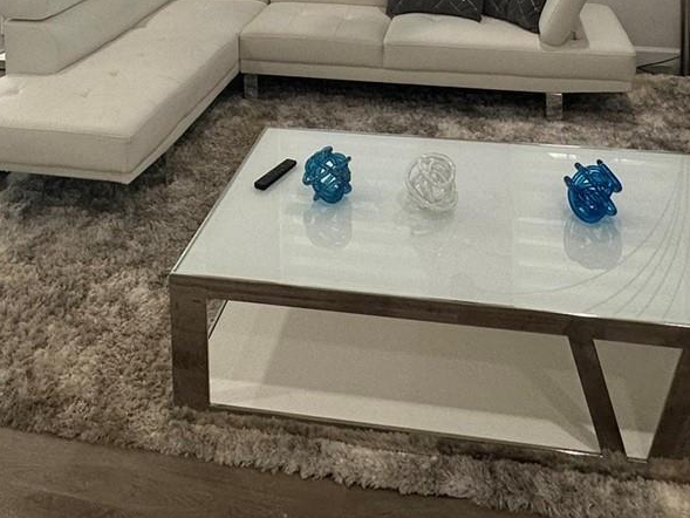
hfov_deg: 49.0
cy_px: -165
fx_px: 758
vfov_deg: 29.7
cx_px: 346
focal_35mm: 38
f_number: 2.2
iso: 125
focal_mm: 2.22
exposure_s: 1/120
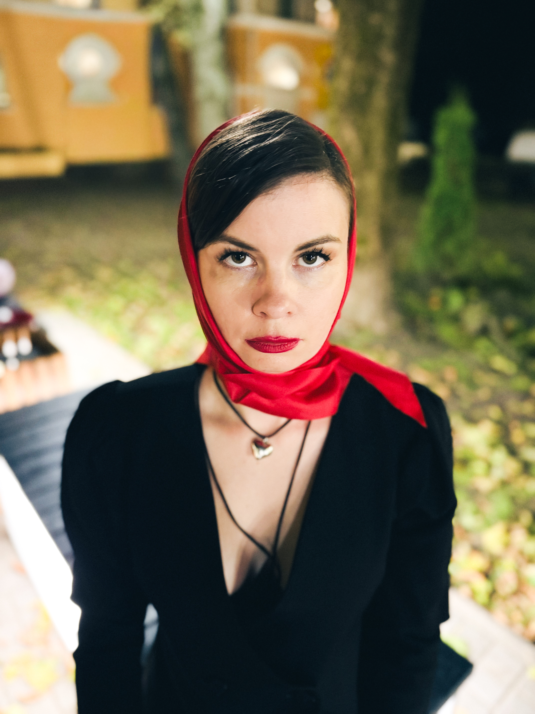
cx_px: 268
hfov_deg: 56.8
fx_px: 495
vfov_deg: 71.6
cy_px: 357
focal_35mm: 24
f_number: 1.8
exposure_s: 1/25
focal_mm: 6.76
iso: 1250
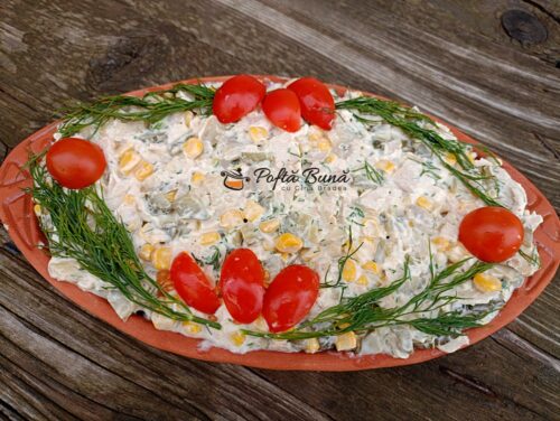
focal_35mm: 28
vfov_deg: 49.8
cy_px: 210
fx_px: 453
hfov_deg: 63.4
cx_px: 280
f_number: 1.79
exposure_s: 1/100
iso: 122
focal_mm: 4.7
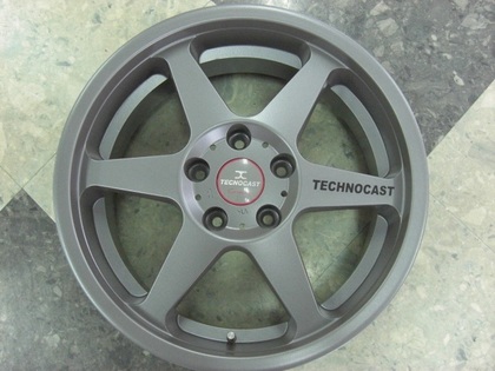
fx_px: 543
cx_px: 248
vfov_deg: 37.7
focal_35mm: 38
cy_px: 186
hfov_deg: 49.0
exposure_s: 1/60
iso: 800
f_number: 2.8
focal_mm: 7.9
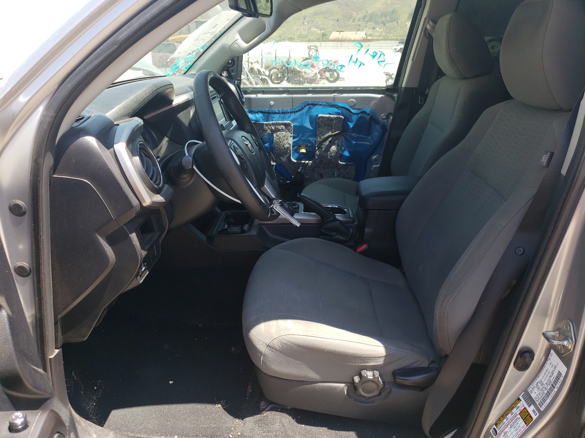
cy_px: 219
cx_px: 292
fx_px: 439
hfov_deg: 67.3
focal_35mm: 26
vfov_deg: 53.1
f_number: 1.5
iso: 50
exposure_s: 1/588
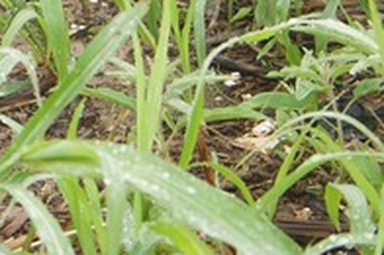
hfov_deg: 7.6
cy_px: -331
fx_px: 2673
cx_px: -564
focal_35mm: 251
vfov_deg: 5.3
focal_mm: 48
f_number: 5.6
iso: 1600
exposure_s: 1/250
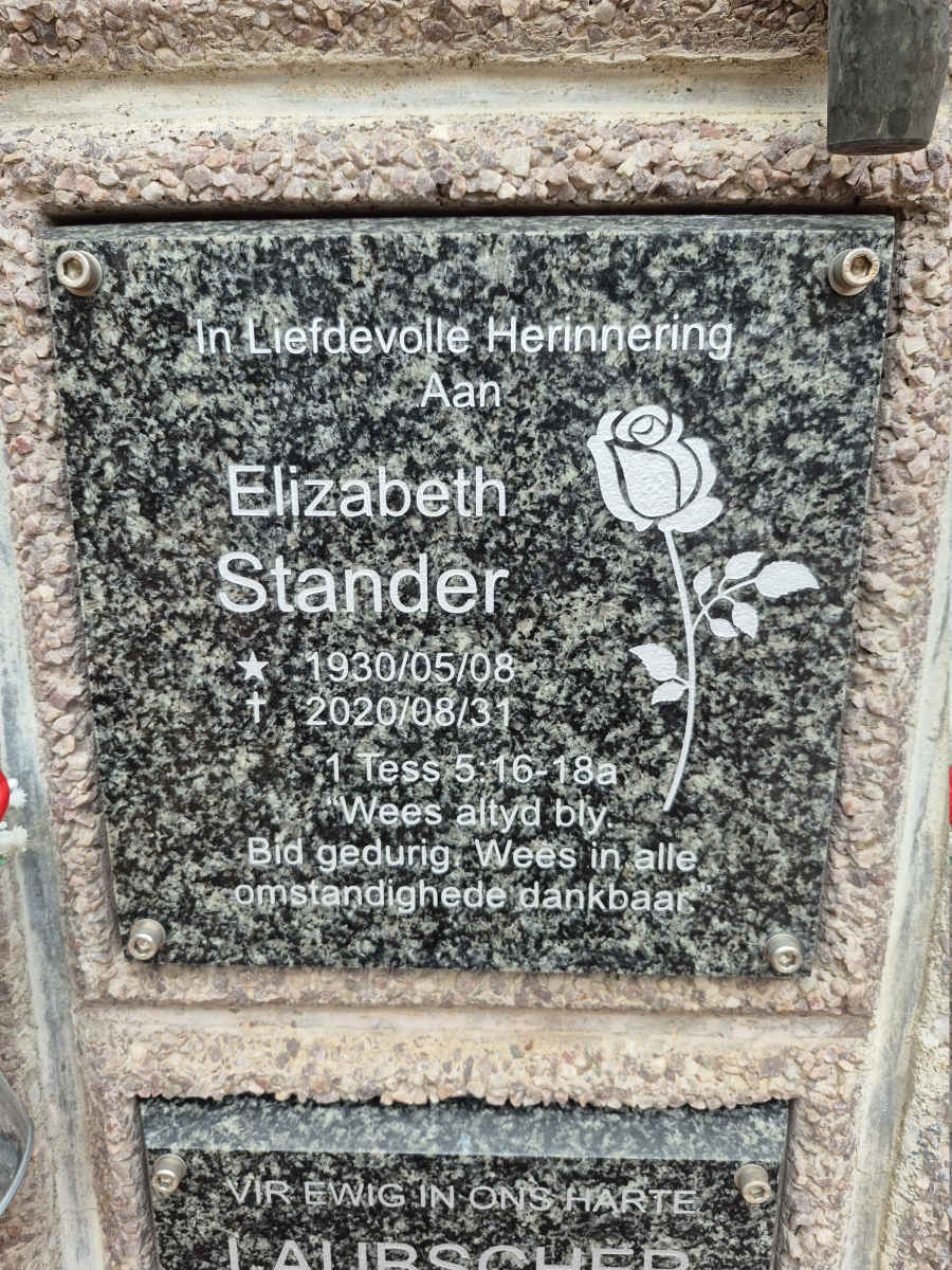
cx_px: 476
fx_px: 843
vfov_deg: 73.9
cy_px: 635
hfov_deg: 58.9
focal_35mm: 23
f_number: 1.8
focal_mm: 5.4
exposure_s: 1/180
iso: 64
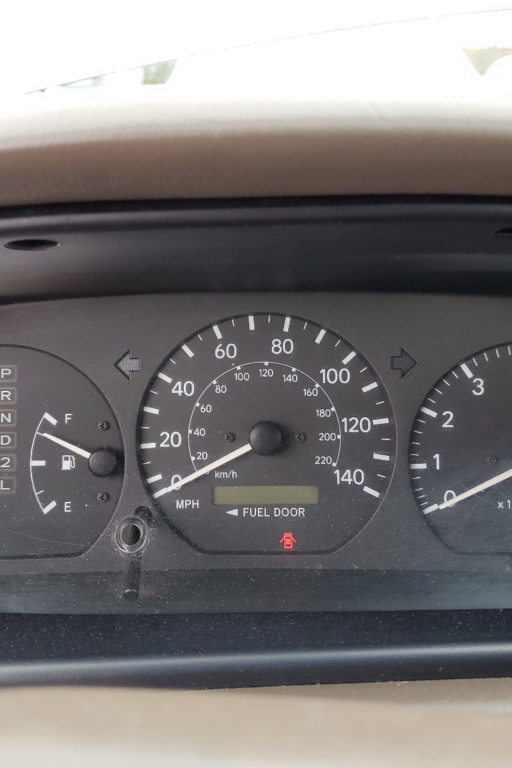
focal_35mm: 37
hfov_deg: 35.9
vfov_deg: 51.9
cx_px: 228
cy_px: 383
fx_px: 789
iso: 50
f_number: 1.5
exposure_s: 1/161
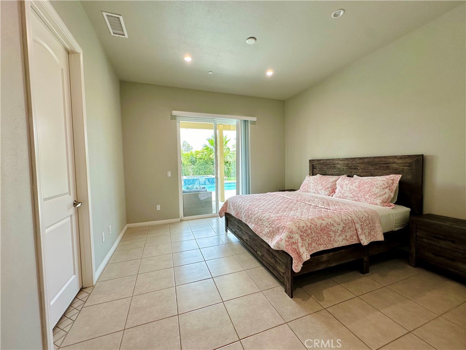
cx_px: 233
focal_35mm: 14
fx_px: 188
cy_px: 175
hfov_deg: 102.1
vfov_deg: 85.7
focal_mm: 2.22
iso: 80
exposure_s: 1/120
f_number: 2.2
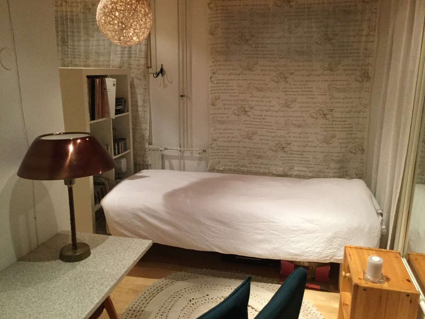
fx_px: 381
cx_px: 212
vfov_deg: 45.4
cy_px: 160
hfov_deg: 58.4
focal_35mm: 31
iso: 200
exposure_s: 1/33
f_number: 2.4
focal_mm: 3.3
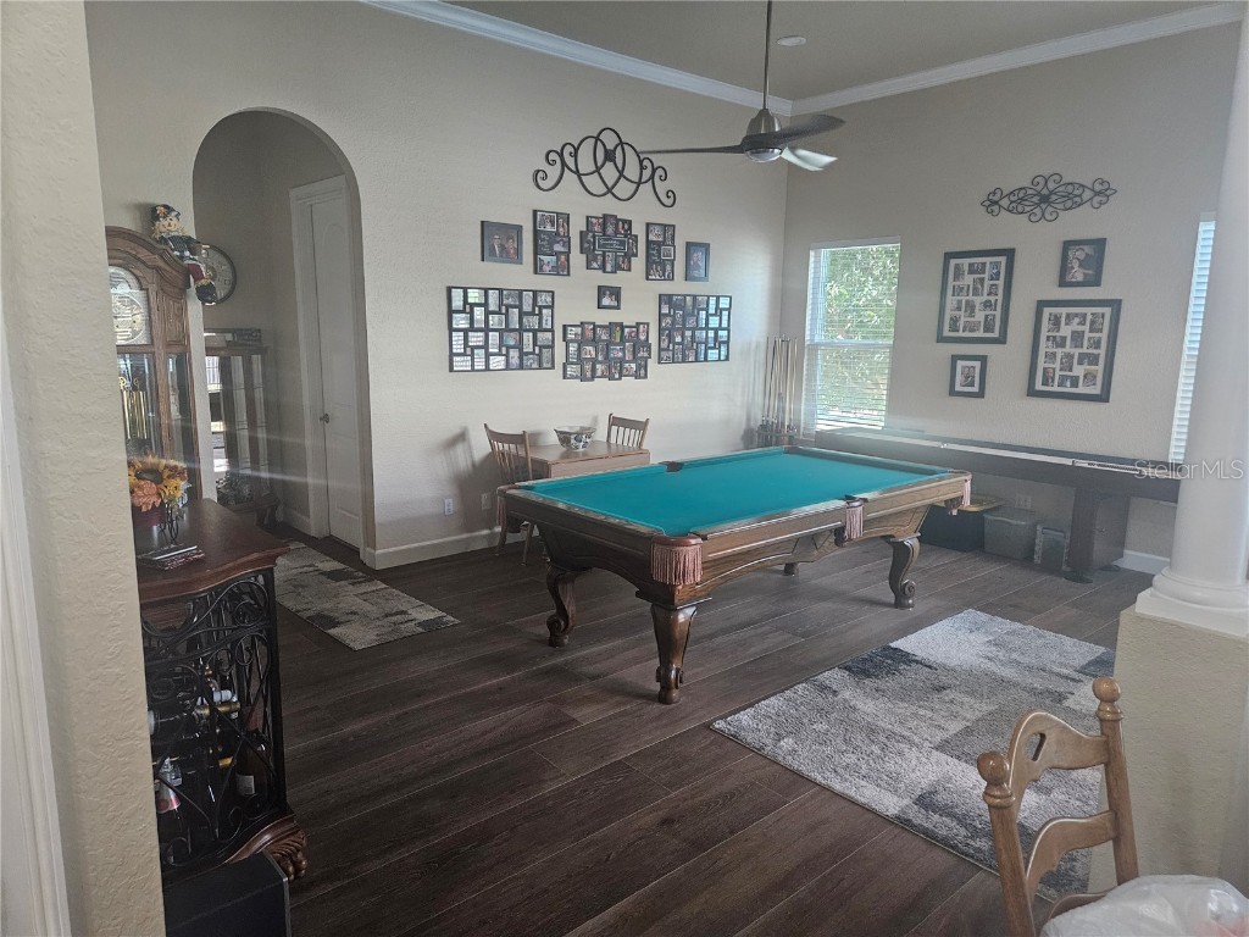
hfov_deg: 73.9
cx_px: 624
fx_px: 830
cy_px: 468
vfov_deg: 58.9
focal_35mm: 23
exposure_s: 1/120
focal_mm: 5.4
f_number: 1.8
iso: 1000
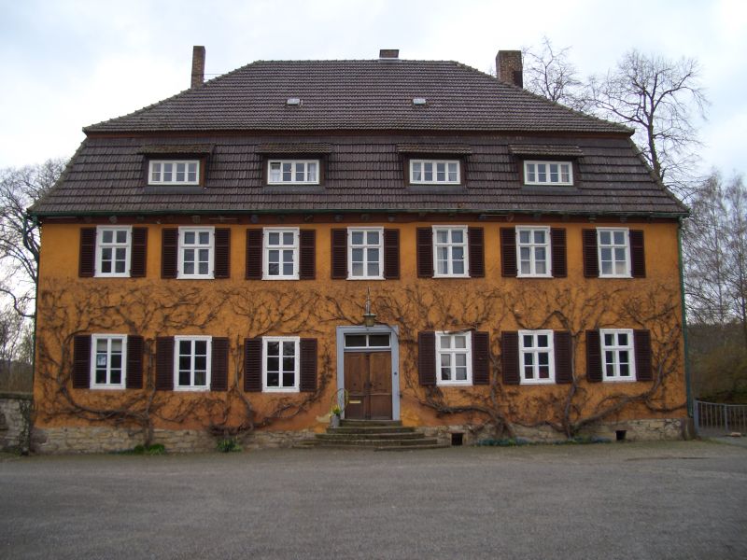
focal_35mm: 35
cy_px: 280
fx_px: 755
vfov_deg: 40.7
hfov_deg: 52.6
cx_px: 374
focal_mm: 5.8
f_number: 2.6
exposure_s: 1/200
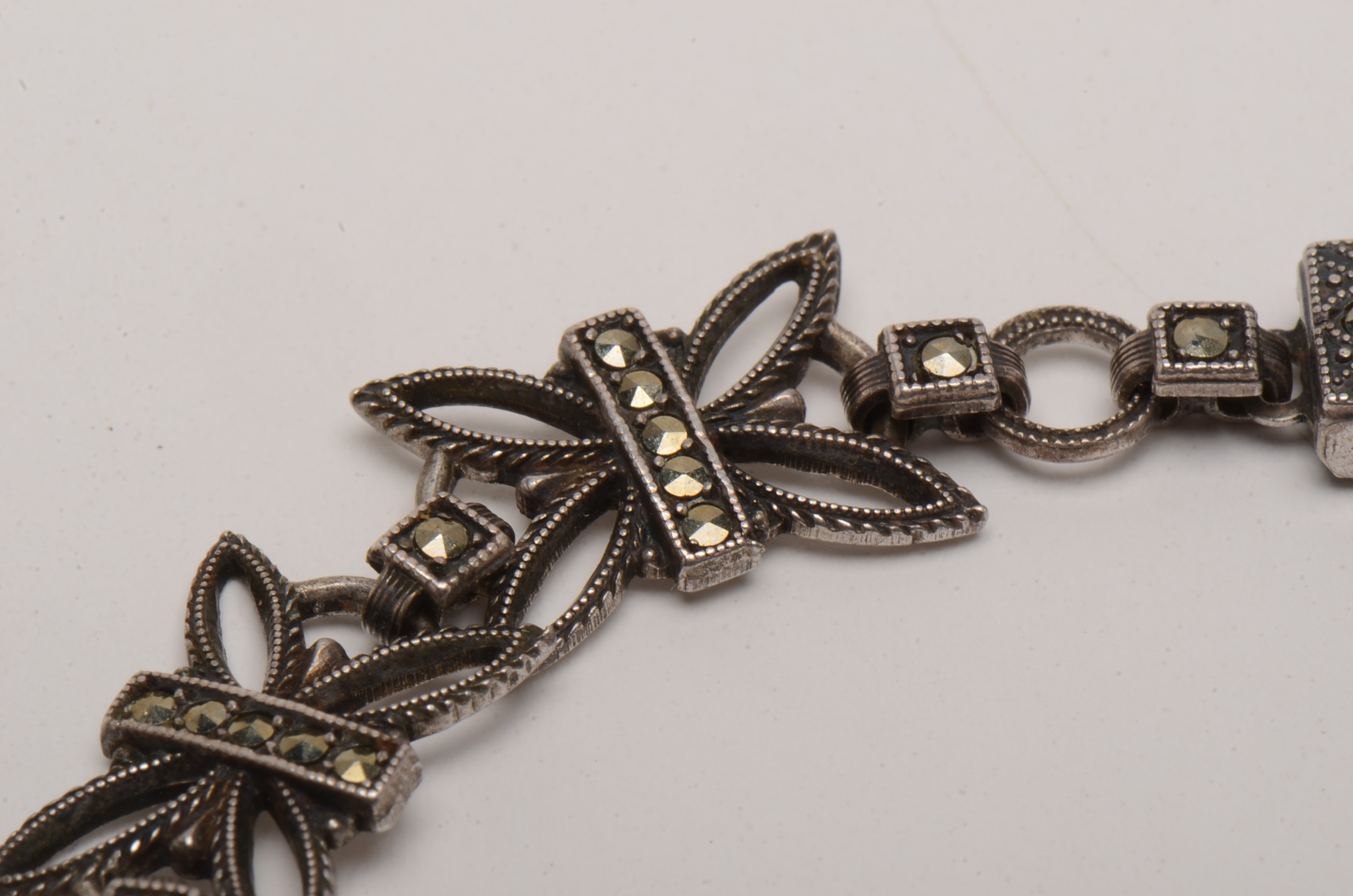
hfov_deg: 16.1
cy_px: 448
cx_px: 676
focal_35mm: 128
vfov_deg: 10.7
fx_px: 4782
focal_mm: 85
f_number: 32
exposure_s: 1/160
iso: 100
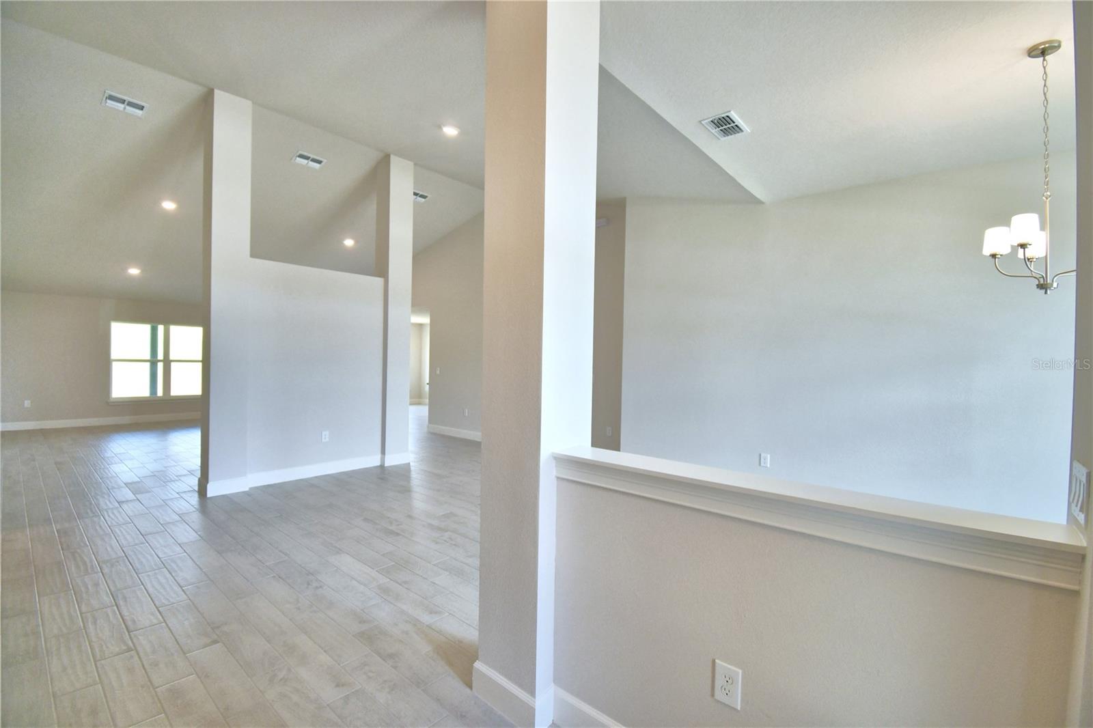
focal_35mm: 15
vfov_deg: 77.3
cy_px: 364
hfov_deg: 100.4
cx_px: 546
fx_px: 455
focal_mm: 10
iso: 320
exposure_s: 1/125
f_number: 4.5
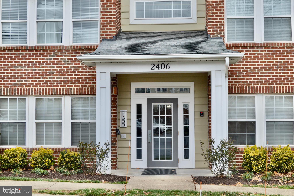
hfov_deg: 33.4
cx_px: 147
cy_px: 98
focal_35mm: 60
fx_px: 489
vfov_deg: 22.6
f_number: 5.6
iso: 360
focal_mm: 40
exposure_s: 1/125
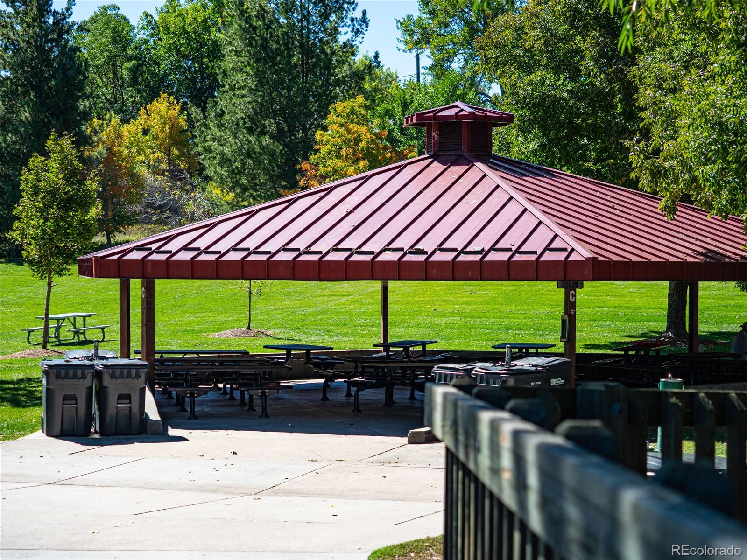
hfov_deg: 24.4
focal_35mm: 80
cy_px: 280
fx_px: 1726
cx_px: 374
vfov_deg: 18.4
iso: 200
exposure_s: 1/1000
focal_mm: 40
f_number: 2.8
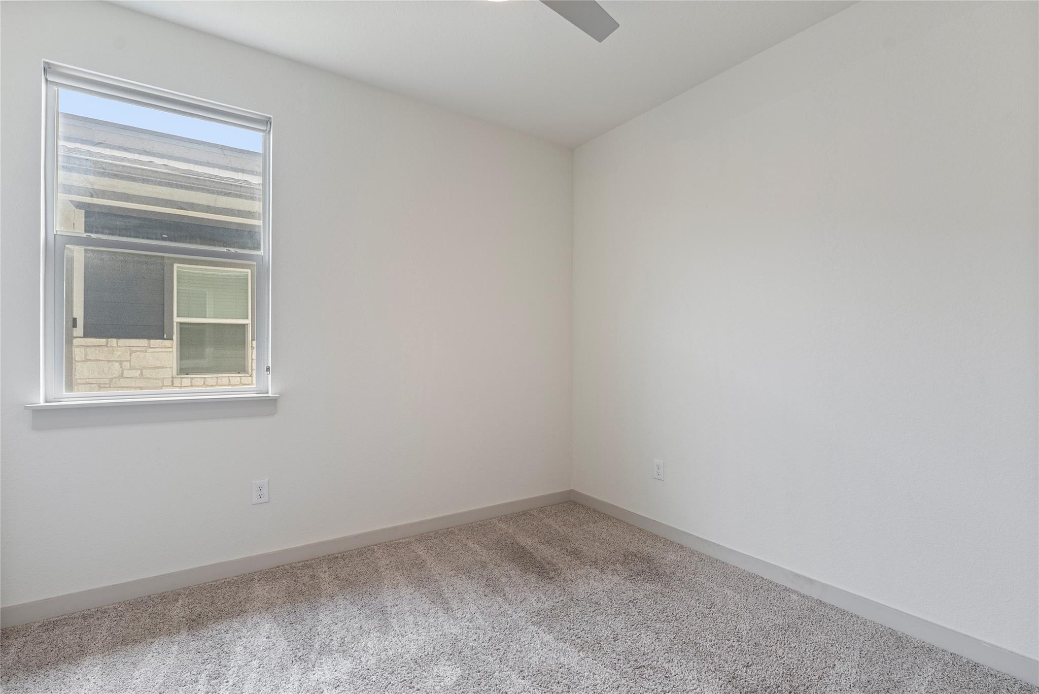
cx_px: 520
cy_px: 347
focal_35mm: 16
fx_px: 473
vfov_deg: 72.4
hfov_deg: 95.3
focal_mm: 16.4
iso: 800
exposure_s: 1/15
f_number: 7.1
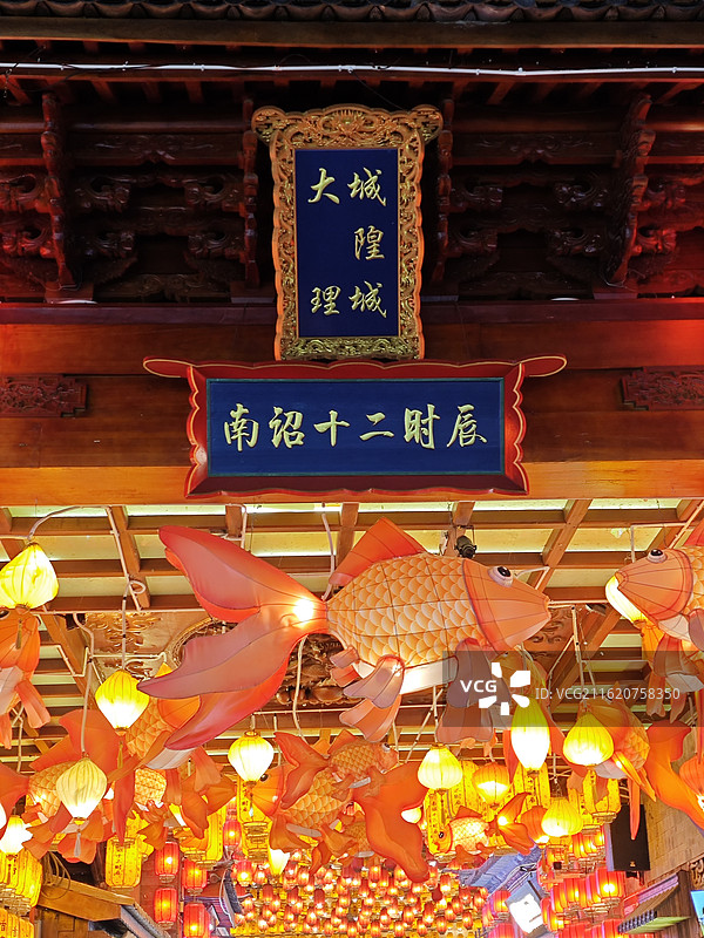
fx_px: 1247
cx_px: 352
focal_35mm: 46
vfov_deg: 41.2
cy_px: 469
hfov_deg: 31.5
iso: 100
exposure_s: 1/50
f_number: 1.42
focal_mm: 6.68
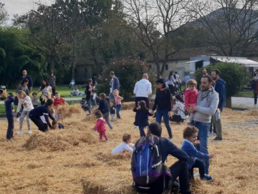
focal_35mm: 56
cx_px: 188
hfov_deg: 33.7
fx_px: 418
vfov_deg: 26.1
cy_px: 78
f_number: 2.4
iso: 50
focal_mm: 4.3
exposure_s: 1/548
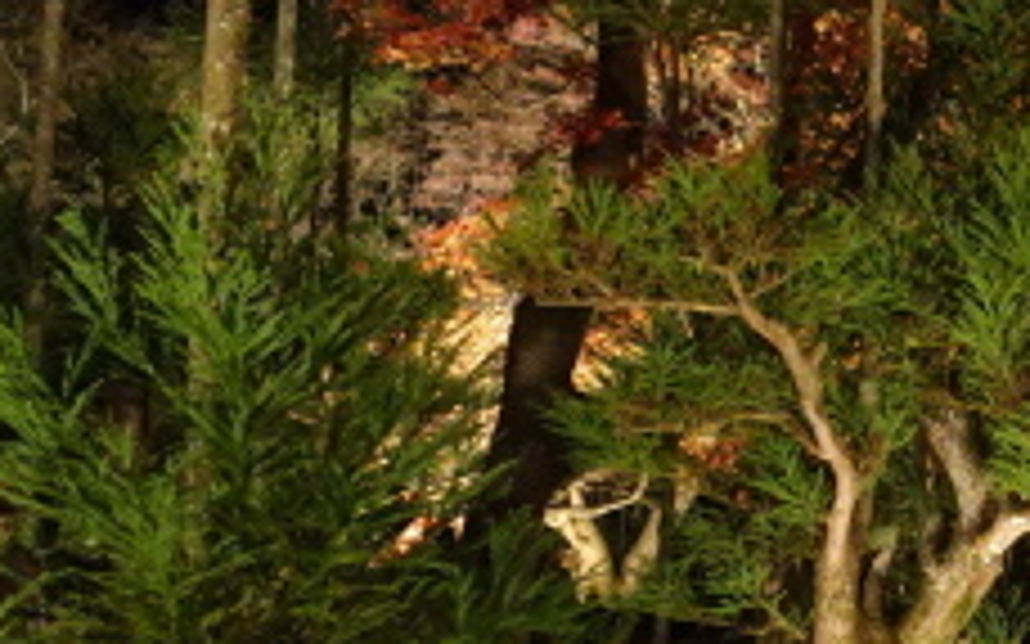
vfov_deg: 12.8
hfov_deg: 19.1
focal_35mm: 102
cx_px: 1284
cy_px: 333
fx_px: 2863
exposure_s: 1/50
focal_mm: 13.25
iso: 3200
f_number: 2.8
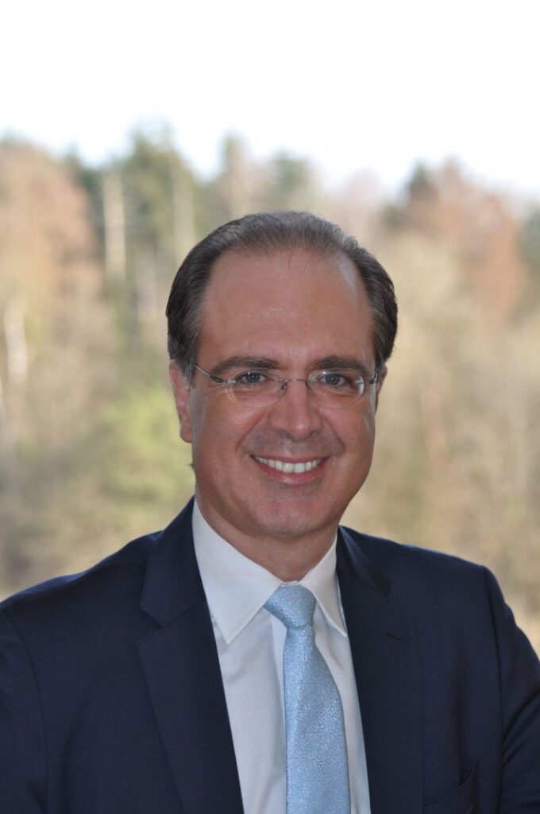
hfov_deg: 13.0
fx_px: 2369
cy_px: 407
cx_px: 270
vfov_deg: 19.5
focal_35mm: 105
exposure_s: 1/160
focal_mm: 70
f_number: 4.5
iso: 200
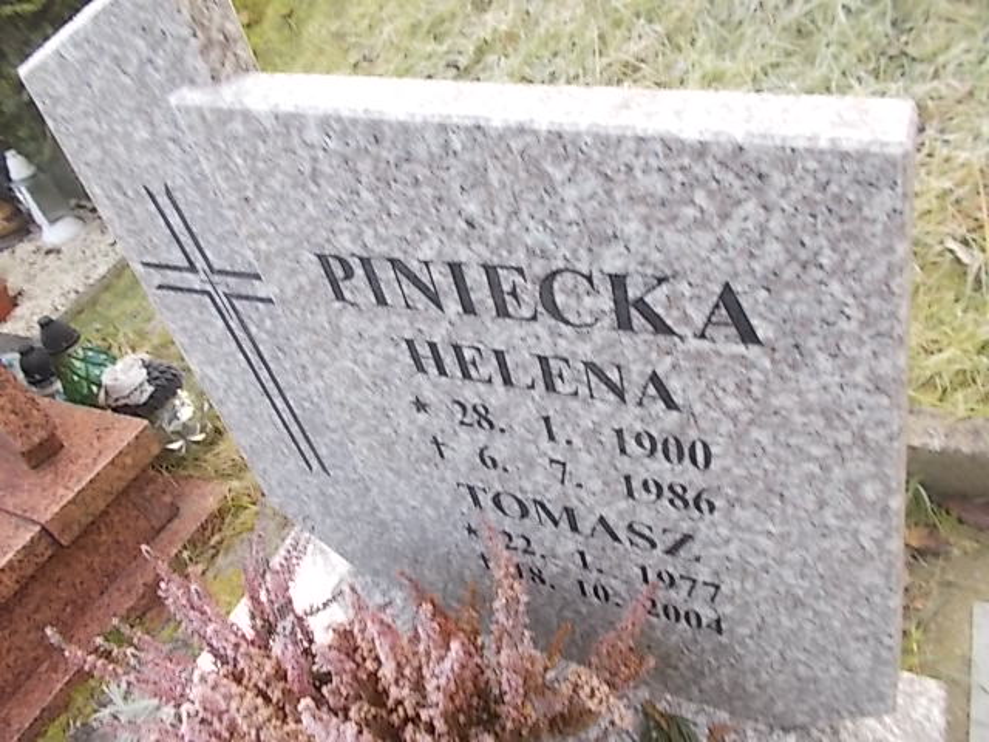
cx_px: 494
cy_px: 371
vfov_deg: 53.1
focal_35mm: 26
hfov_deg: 67.3
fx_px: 743
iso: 80
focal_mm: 4.6
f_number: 3.2
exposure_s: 1/30
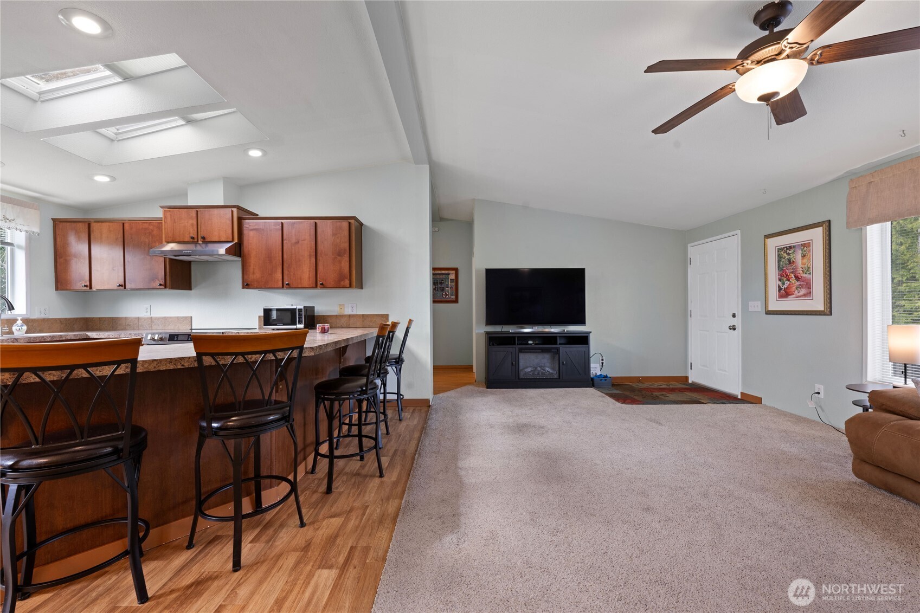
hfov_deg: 104.3
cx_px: 460
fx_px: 358
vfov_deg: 81.2
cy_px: 306
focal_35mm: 14
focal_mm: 14
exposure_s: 1/4
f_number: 9
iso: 400
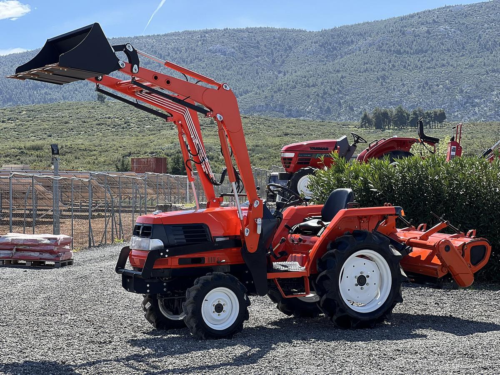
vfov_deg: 19.1
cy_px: 188
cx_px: 250
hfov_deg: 25.3
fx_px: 1112
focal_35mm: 77
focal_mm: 9
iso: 25
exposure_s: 1/280
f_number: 2.8
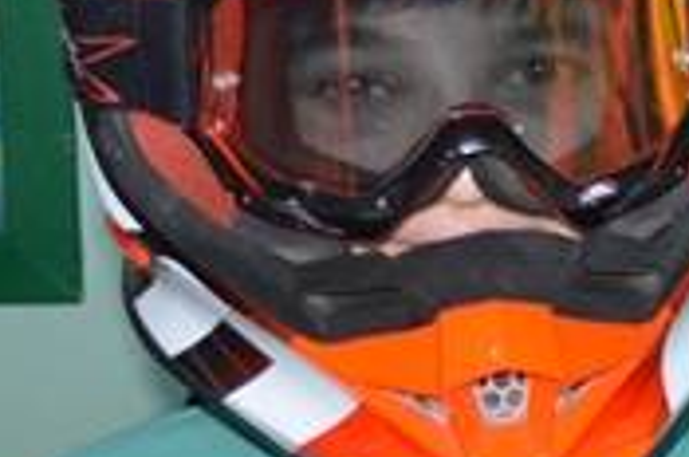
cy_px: 530
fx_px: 3362
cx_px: 1158
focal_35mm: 176
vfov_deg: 7.7
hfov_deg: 11.1
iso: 400
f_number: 4
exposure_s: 1/100
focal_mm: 20
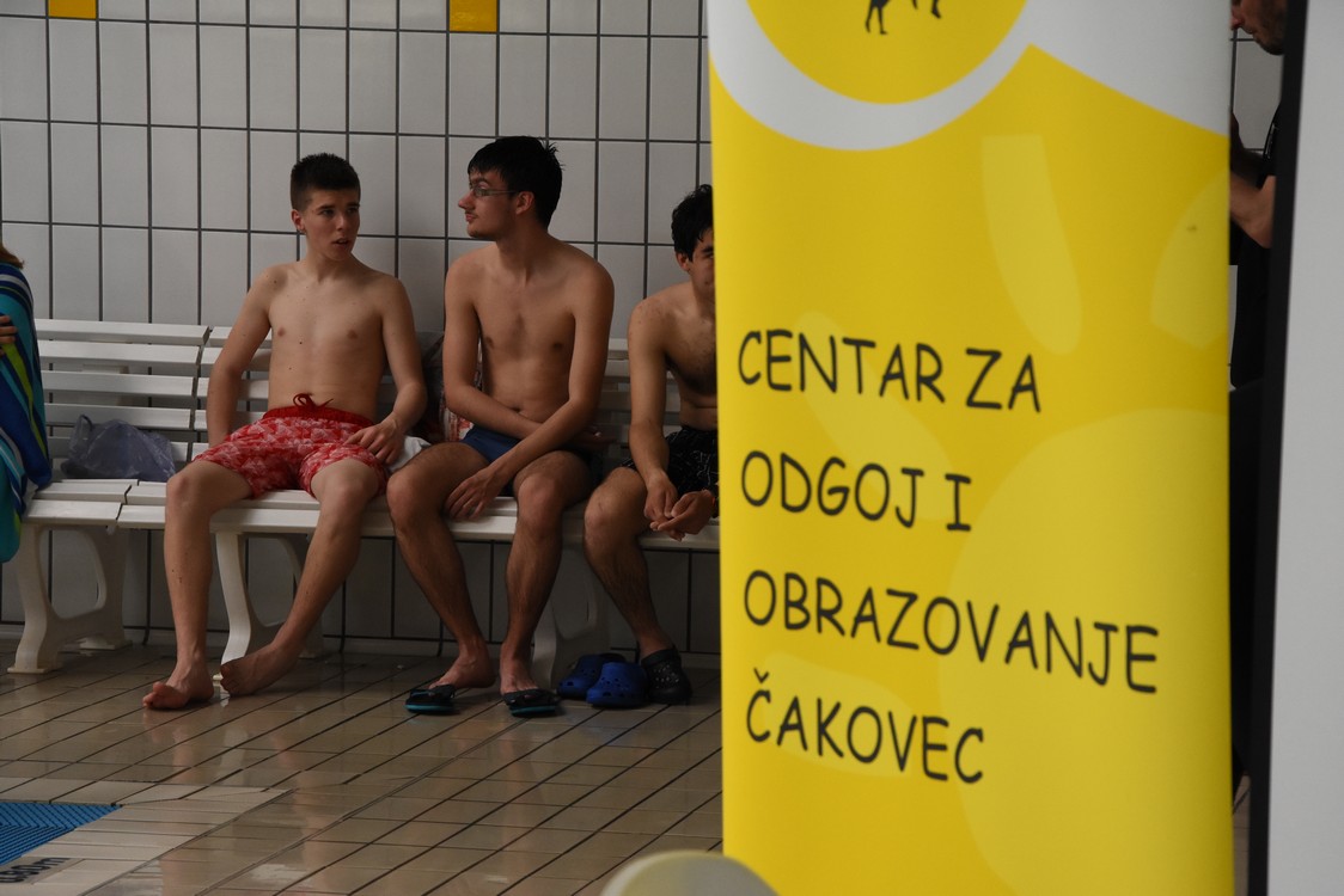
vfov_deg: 11.4
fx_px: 4481
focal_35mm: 120
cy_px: 448
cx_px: 672
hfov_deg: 17.1
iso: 1800
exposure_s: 1/200
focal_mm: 80
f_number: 9
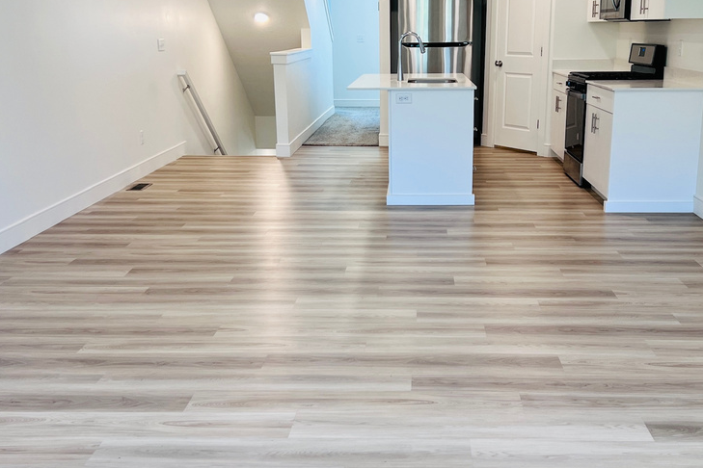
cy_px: 224
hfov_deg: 50.5
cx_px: 403
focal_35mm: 38
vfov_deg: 35.0
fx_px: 742
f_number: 1.5
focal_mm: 5.7
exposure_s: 1/120
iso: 64
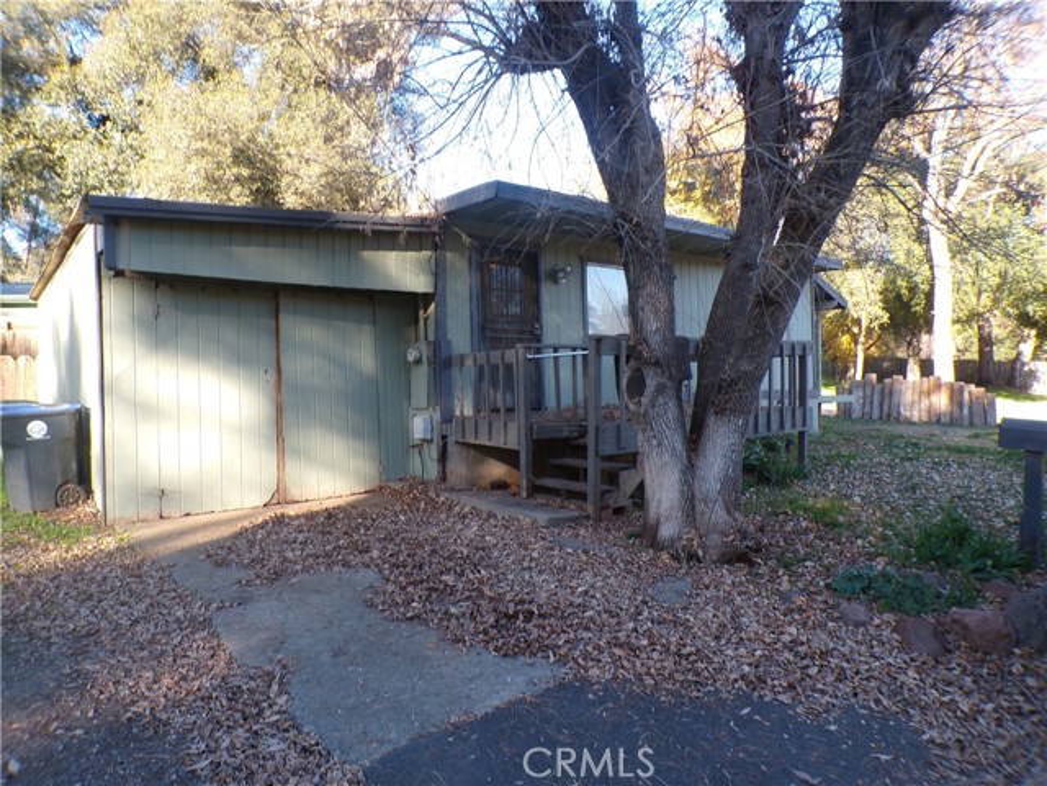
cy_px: 393
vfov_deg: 56.8
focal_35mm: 24
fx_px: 726
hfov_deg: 71.6
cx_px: 524
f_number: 4.4
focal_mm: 4.3
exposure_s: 1/60
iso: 100
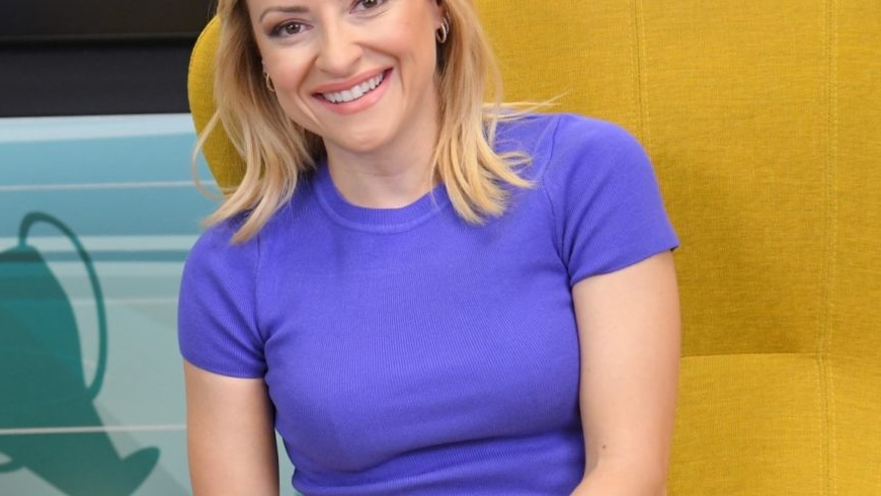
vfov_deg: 8.5
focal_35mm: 143
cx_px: -95
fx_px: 3342
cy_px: 312
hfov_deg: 14.7
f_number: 4
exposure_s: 1/320
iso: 2000
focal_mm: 58
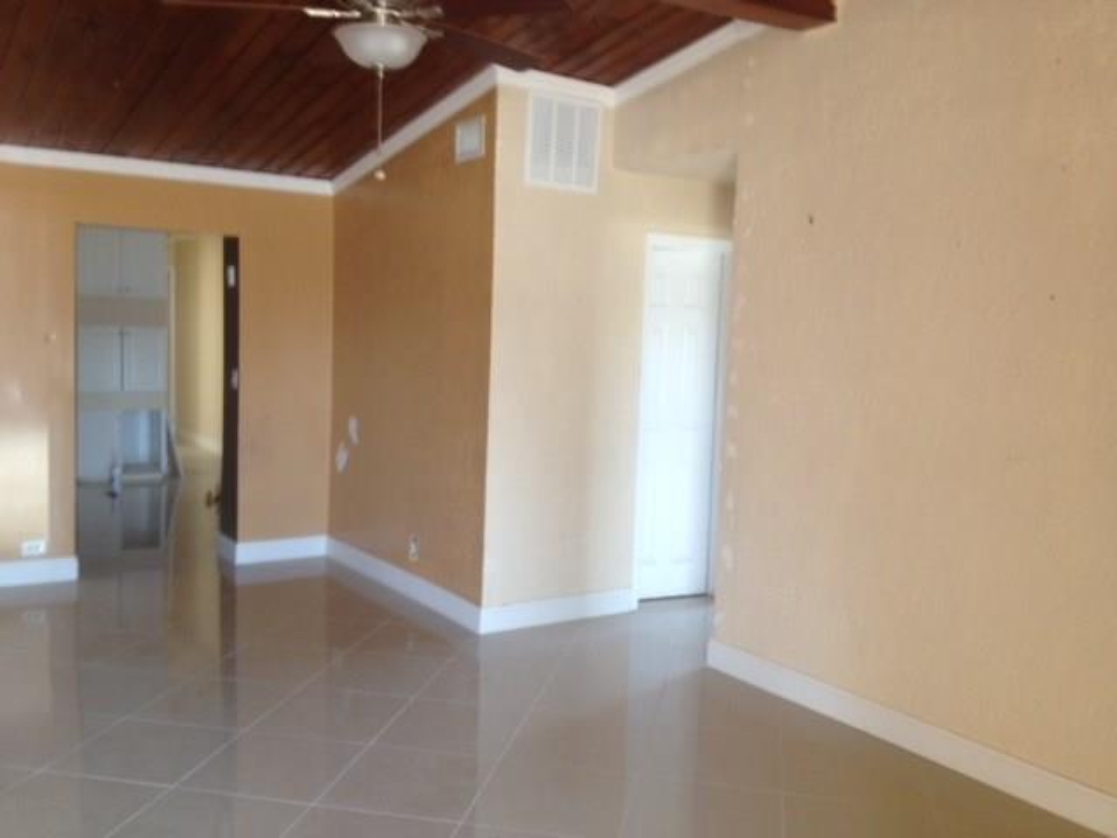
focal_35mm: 35
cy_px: 419
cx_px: 558
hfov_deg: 52.6
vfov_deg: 40.7
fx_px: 1129
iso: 80
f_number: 2.4
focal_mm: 4.28
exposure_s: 1/24
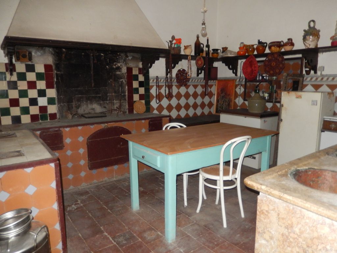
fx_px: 243
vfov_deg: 54.9
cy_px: 126
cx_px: 168
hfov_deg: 69.4
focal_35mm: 25
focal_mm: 4.5
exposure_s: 1/30
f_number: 3.4
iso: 320
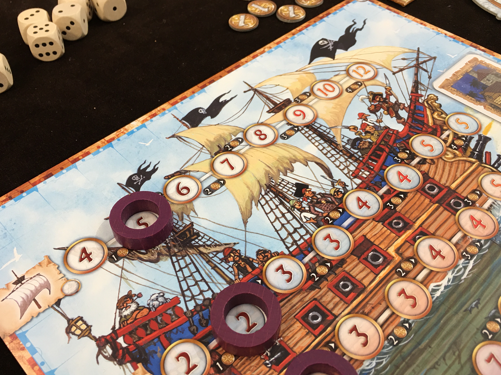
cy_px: 203
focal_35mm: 33
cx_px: 248
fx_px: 478
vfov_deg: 42.9
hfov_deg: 55.4
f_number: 2.2
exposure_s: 1/17
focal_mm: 4.15
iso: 32
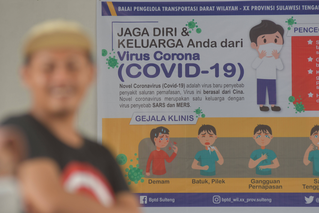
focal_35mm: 232
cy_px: 106
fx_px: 2060
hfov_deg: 8.9
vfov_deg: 5.9
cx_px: 160
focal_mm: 155
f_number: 3.5
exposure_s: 1/250
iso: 200
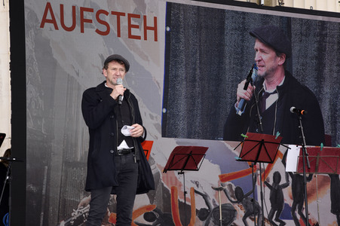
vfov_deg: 12.4
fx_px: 1038
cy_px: 113
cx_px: 170
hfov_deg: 18.6
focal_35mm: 110
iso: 400
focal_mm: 110
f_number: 11
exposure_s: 1/160
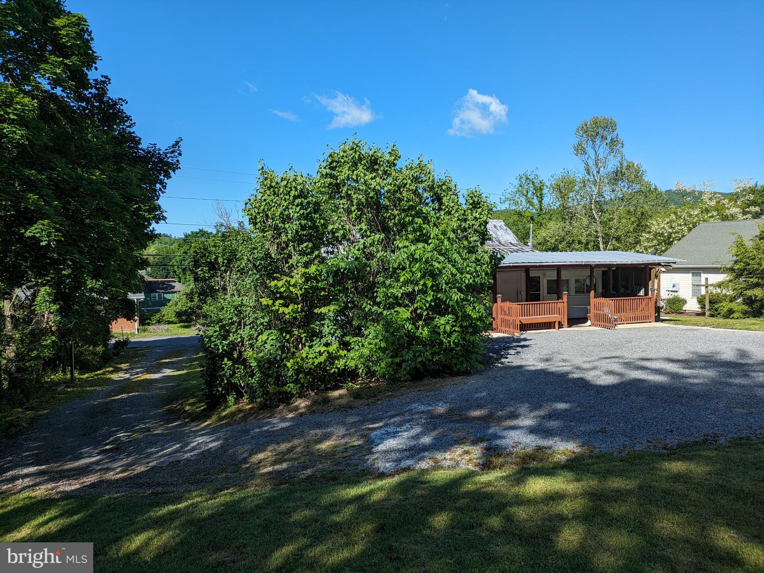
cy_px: 286
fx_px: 552
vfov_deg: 54.9
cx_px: 382
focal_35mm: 25
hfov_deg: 69.4
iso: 44
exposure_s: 1/1449
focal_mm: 5.43
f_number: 1.89
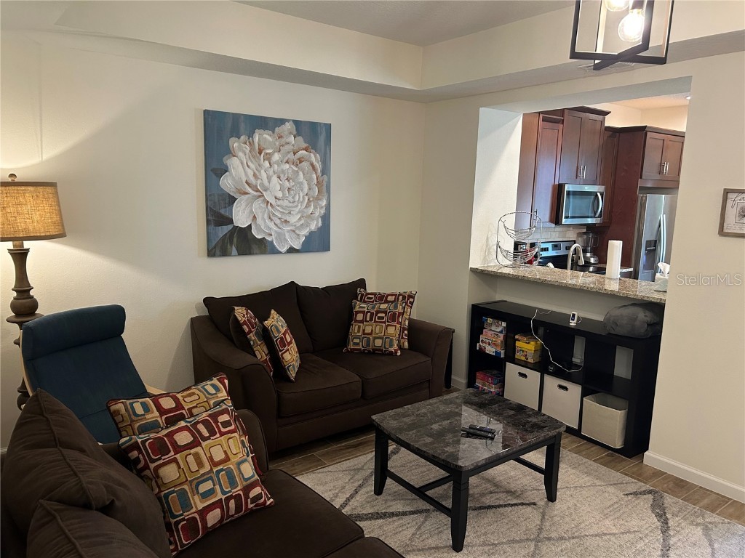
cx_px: 372
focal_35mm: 26
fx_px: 560
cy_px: 279
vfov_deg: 53.1
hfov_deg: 67.3
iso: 200
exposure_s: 1/60
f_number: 1.5
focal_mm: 5.7
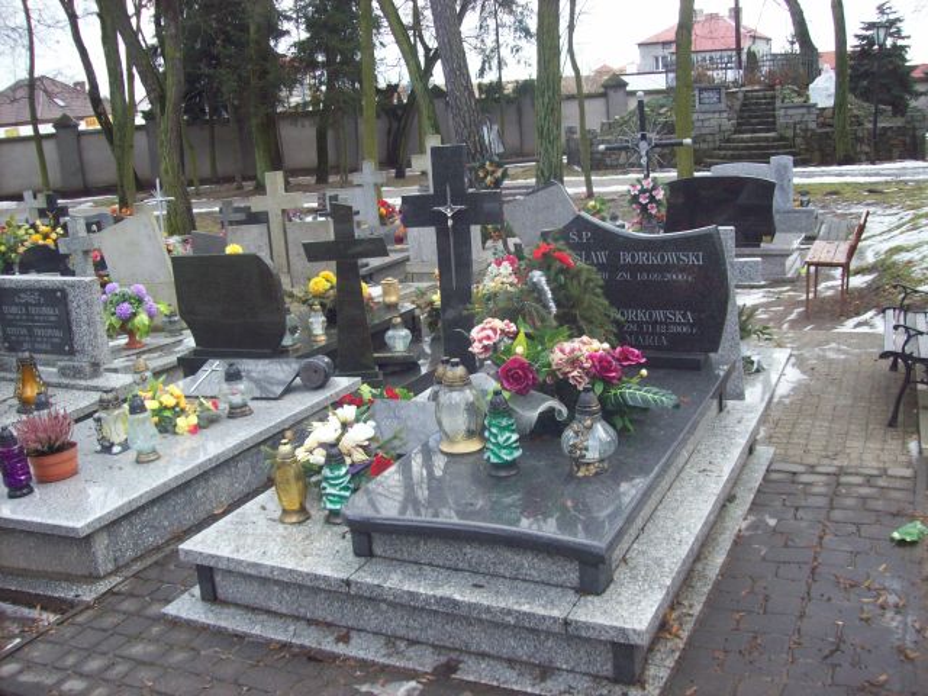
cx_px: 464
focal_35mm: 36
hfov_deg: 51.4
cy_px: 348
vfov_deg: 39.7
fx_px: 965
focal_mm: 6
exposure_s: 1/88.9
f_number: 2.7
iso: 80
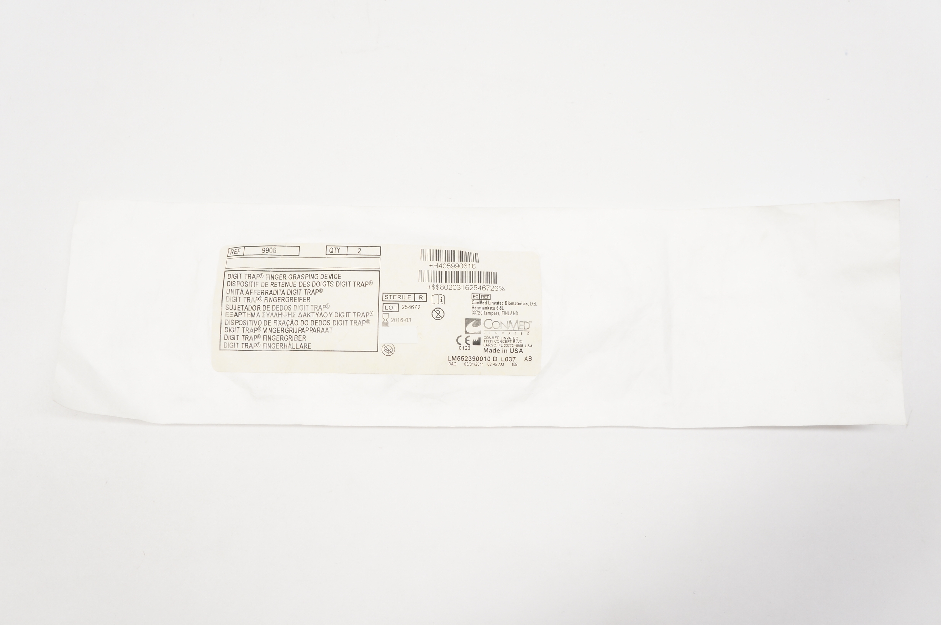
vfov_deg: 43.5
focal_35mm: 30
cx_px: 470
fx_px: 783
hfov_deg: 62.0
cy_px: 312
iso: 400
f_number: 5.6
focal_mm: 20
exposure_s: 1/60
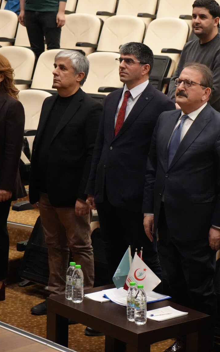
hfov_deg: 12.0
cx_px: 205
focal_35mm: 108
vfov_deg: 19.3
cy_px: 177
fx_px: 1036
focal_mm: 70
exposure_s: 1/160
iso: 12800
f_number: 4
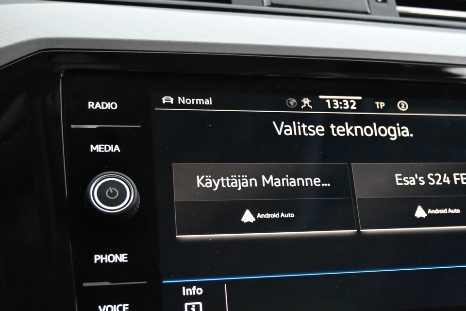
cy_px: 217
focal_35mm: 54
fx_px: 704
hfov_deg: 35.7
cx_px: 358
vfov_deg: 24.7
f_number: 4
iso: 5600
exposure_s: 1/30
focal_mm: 21.5
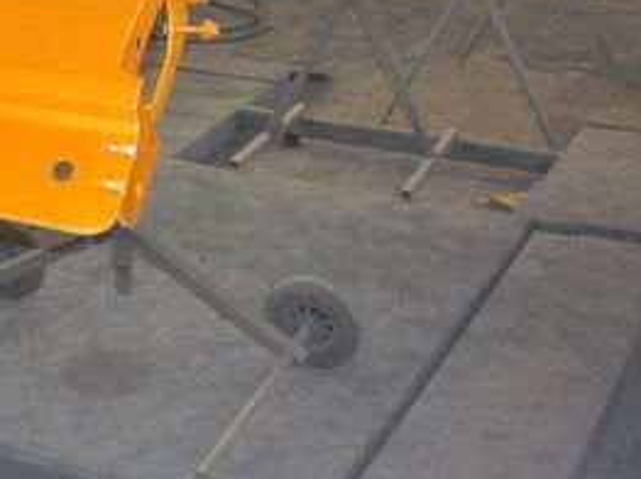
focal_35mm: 88
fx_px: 1628
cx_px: 98
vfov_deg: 16.3
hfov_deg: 21.9
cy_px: -24
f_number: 3.1
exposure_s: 1/80
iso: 200
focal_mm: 6.3
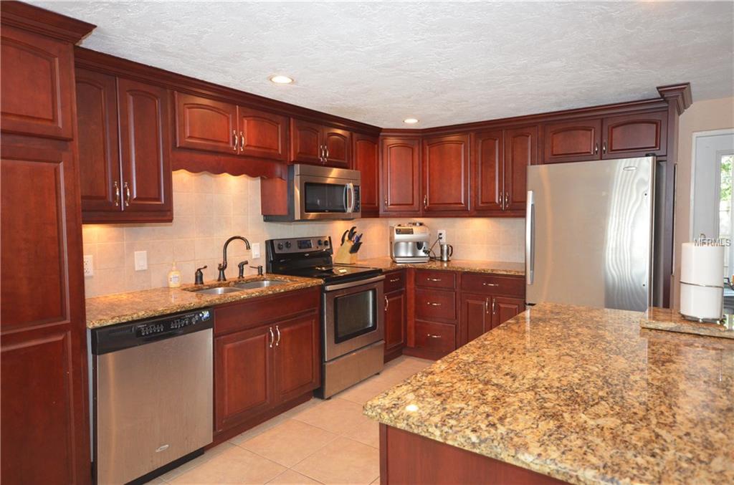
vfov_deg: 59.2
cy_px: 242
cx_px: 367
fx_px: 427
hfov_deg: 81.4
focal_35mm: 21
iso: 1250
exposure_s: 1/60
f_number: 4.8
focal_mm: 14
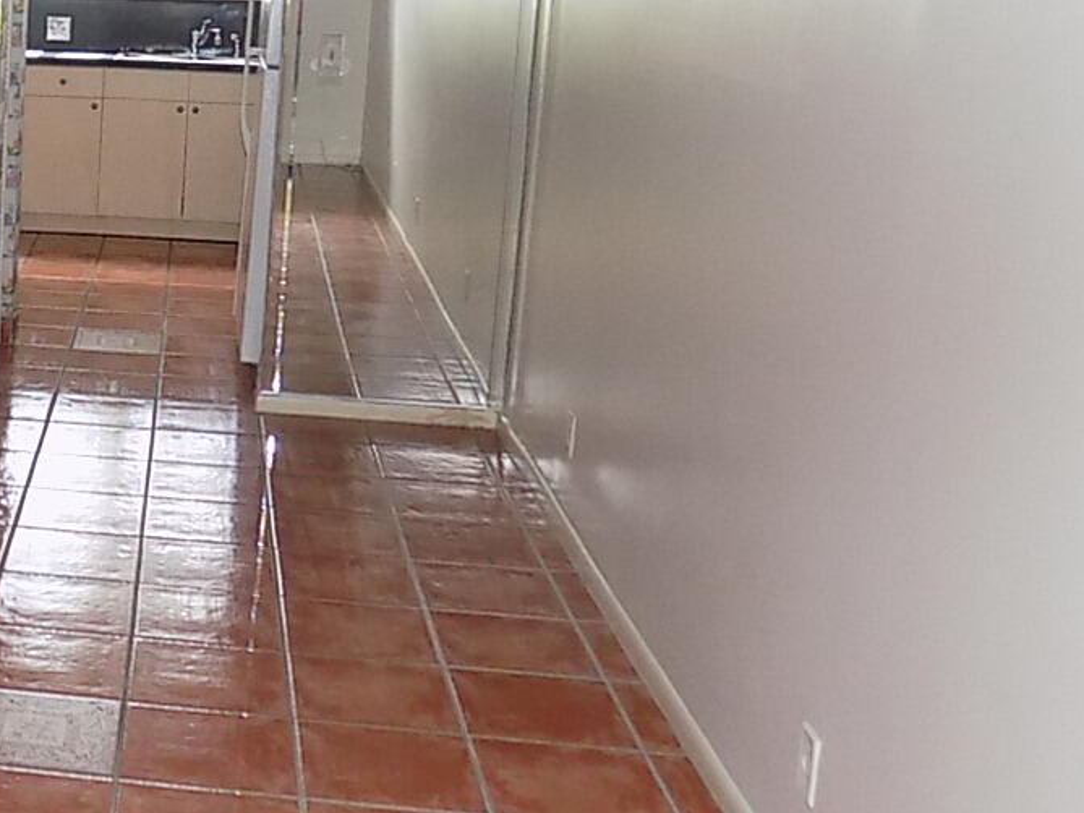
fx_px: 1723
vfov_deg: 26.4
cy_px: 258
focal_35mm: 55
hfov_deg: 30.4
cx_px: -170
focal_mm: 4
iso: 280
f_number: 3.1
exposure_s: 1/30
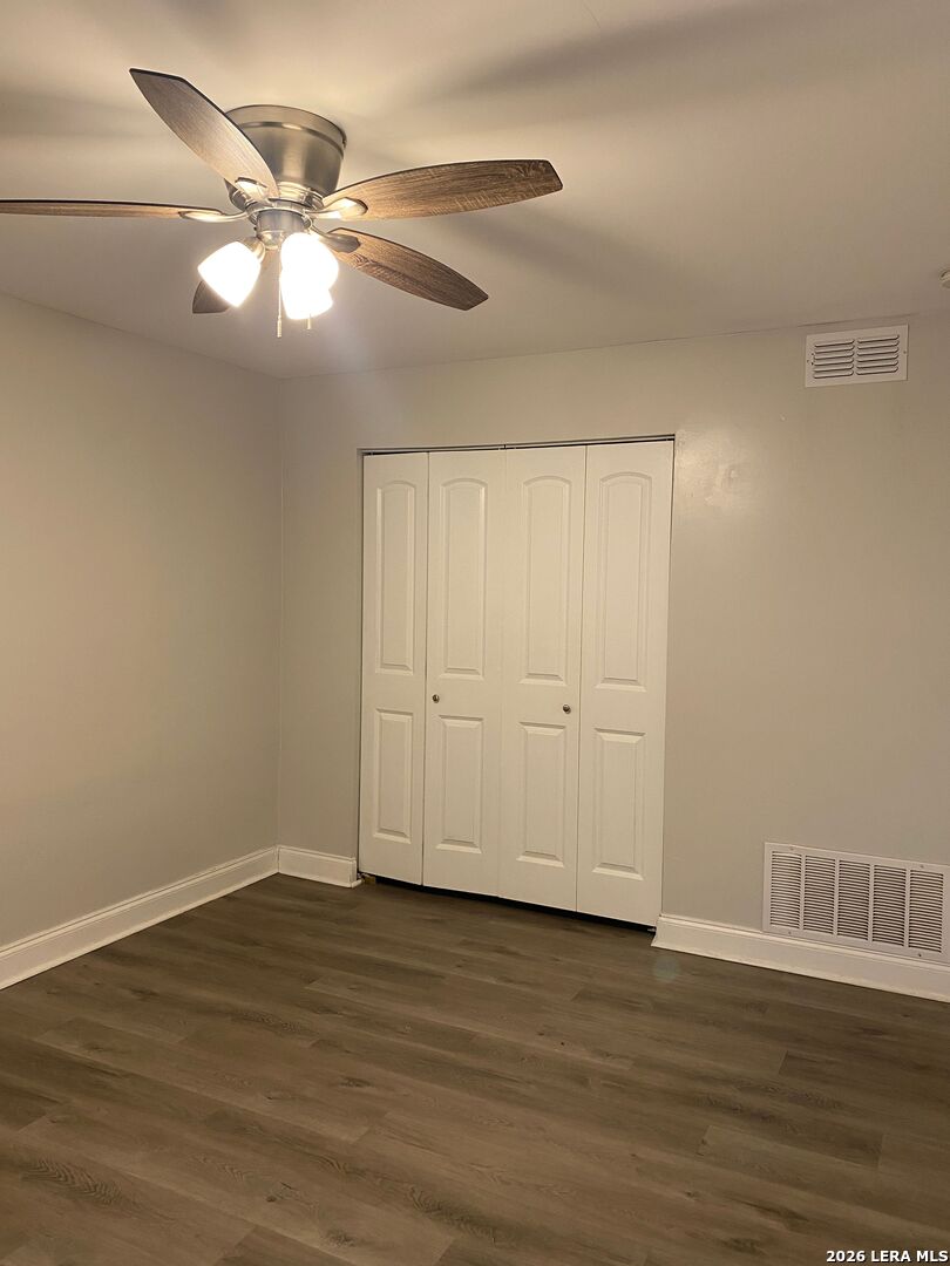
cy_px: 633
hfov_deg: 53.1
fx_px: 951
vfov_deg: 67.3
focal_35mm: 26
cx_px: 475
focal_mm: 4.25
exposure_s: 1/60
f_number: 1.8
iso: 125
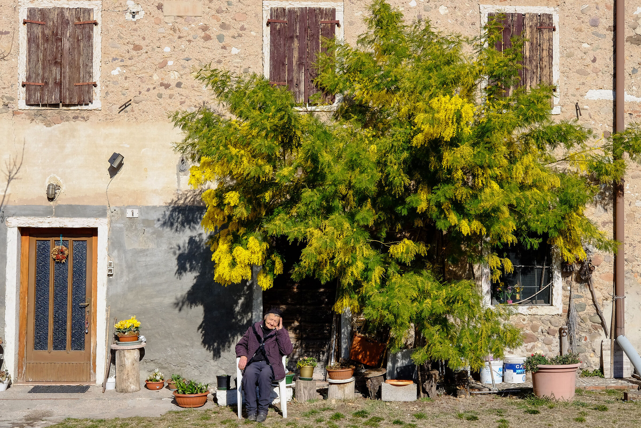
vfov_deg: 25.5
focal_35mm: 53
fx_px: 944
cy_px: 214
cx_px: 320
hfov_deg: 37.5
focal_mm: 35
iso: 400
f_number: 11
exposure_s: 1/400
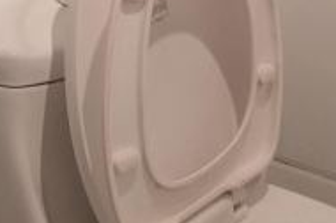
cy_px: -148
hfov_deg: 13.0
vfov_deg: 8.4
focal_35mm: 158
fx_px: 1472
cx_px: 242
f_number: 1.9
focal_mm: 6.71
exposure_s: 1/50
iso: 250
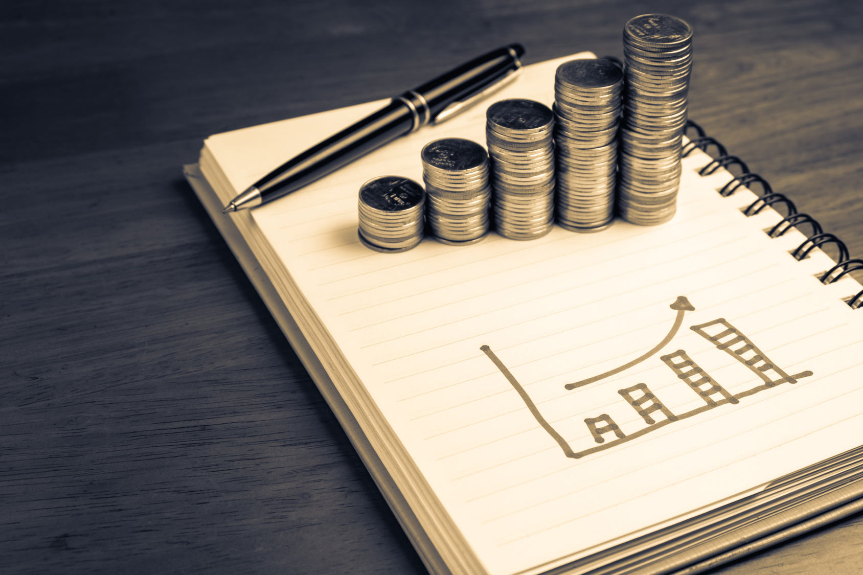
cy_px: 288
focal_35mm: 51
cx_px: 432
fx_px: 1222
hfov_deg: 38.9
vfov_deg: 26.5
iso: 200
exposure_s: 1/180
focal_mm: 34.3
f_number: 7.1
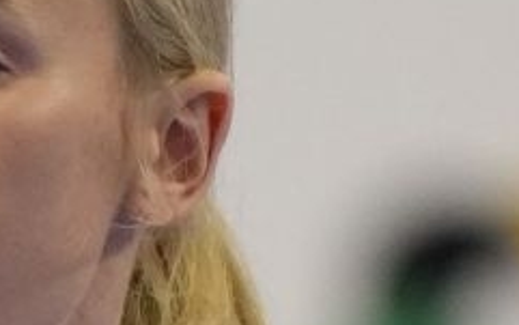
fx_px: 32286
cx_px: -562
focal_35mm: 2281
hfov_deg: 0.9
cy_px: 814
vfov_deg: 0.6
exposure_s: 1/1000
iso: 2500
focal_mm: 200
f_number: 2.8
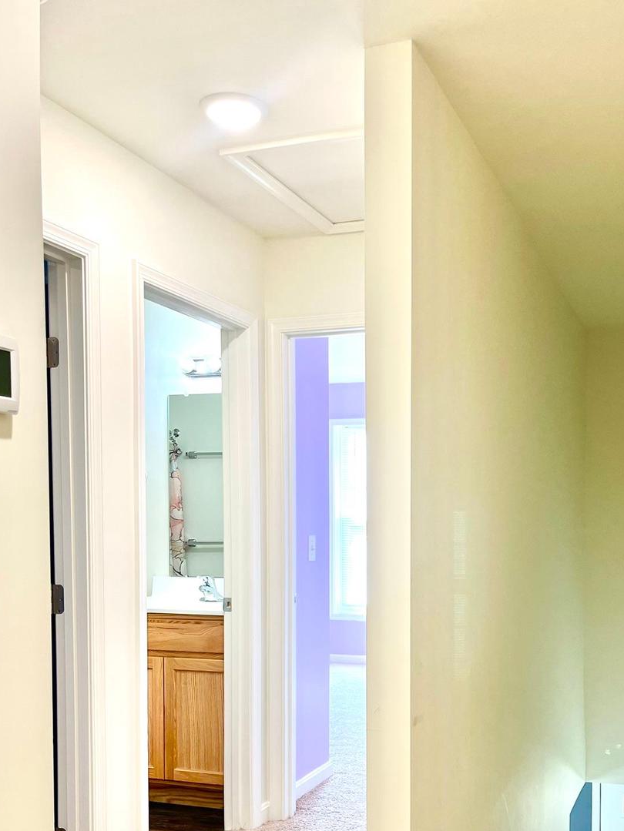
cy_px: 542
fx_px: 889
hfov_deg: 38.4
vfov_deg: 49.4
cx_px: 398
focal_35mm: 37
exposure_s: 1/120
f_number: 1.6
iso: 100
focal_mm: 5.1
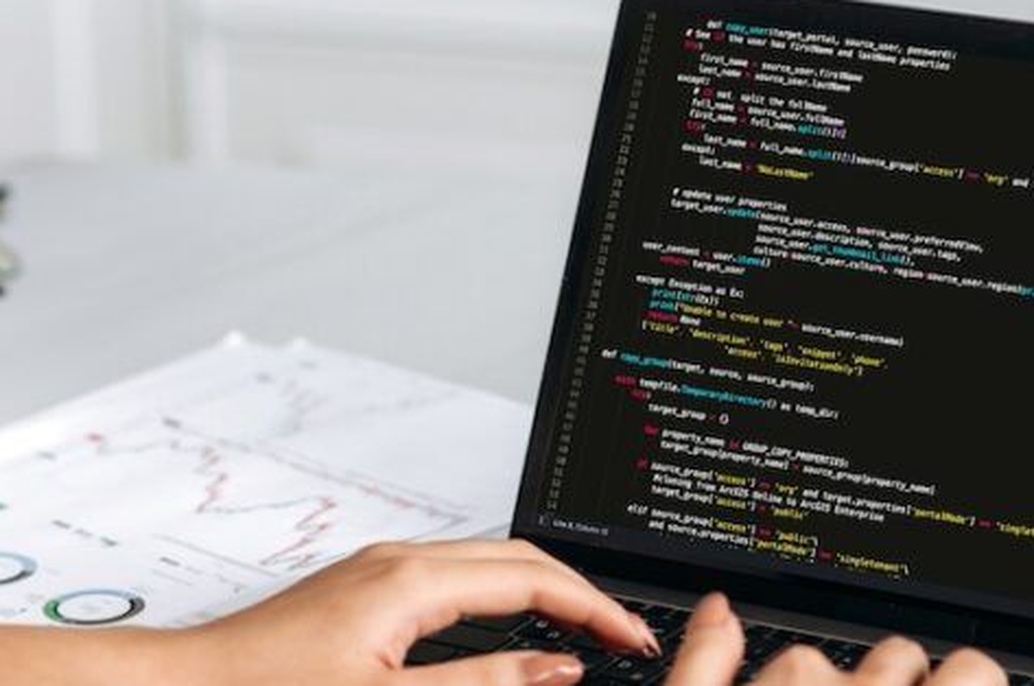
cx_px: 428
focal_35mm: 192
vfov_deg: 7.1
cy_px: 330
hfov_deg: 10.7
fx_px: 5507
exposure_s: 1/160
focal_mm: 85
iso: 400
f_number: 3.2
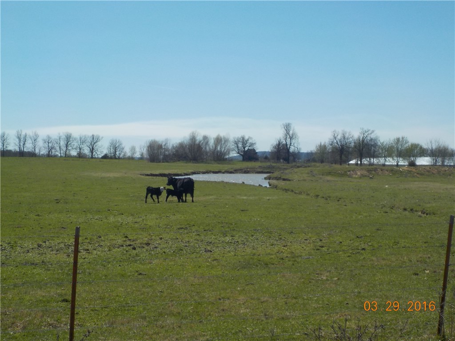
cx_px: 228
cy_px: 170
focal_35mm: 58
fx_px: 762
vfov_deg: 25.2
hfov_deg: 33.2
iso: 125
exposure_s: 1/1250
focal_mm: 7.9
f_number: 4.7
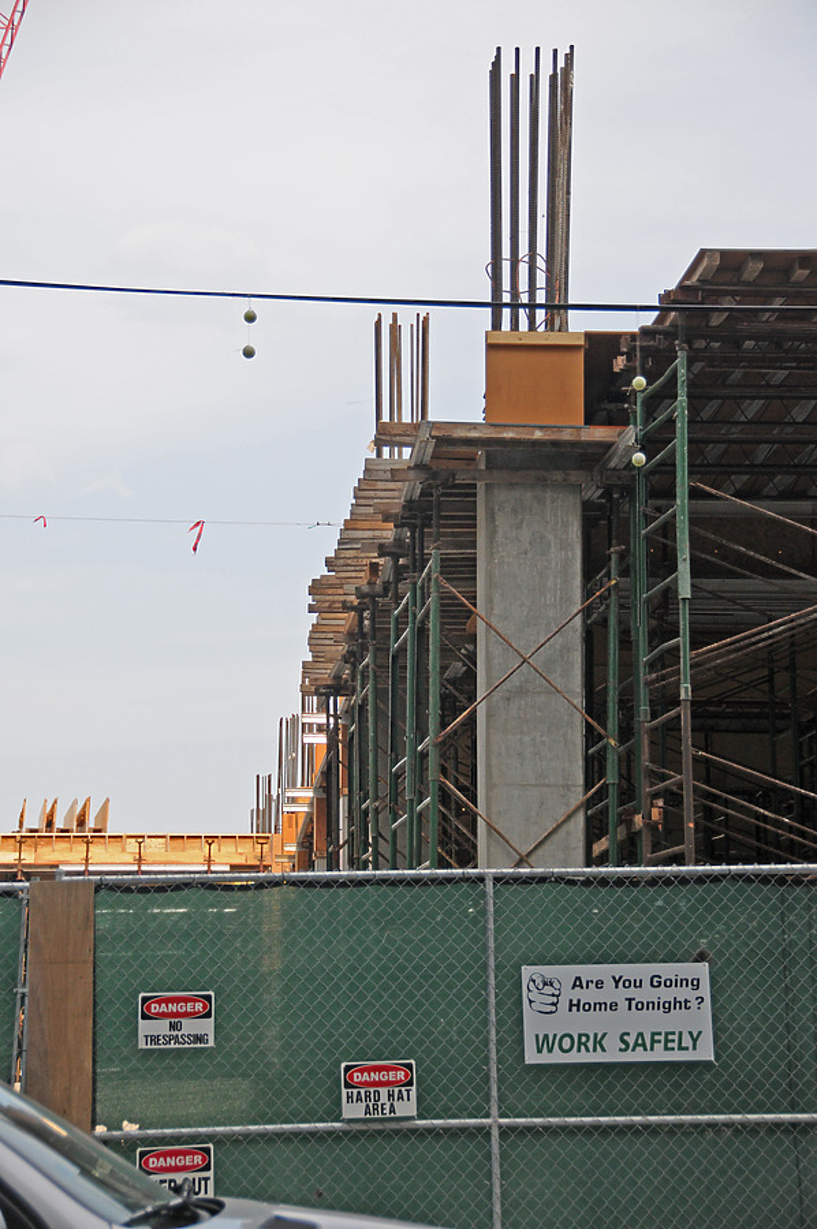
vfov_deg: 24.2
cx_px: 408
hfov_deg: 16.2
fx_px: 2866
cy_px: 614
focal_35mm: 84
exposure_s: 1/1600
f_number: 4.8
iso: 640
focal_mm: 56
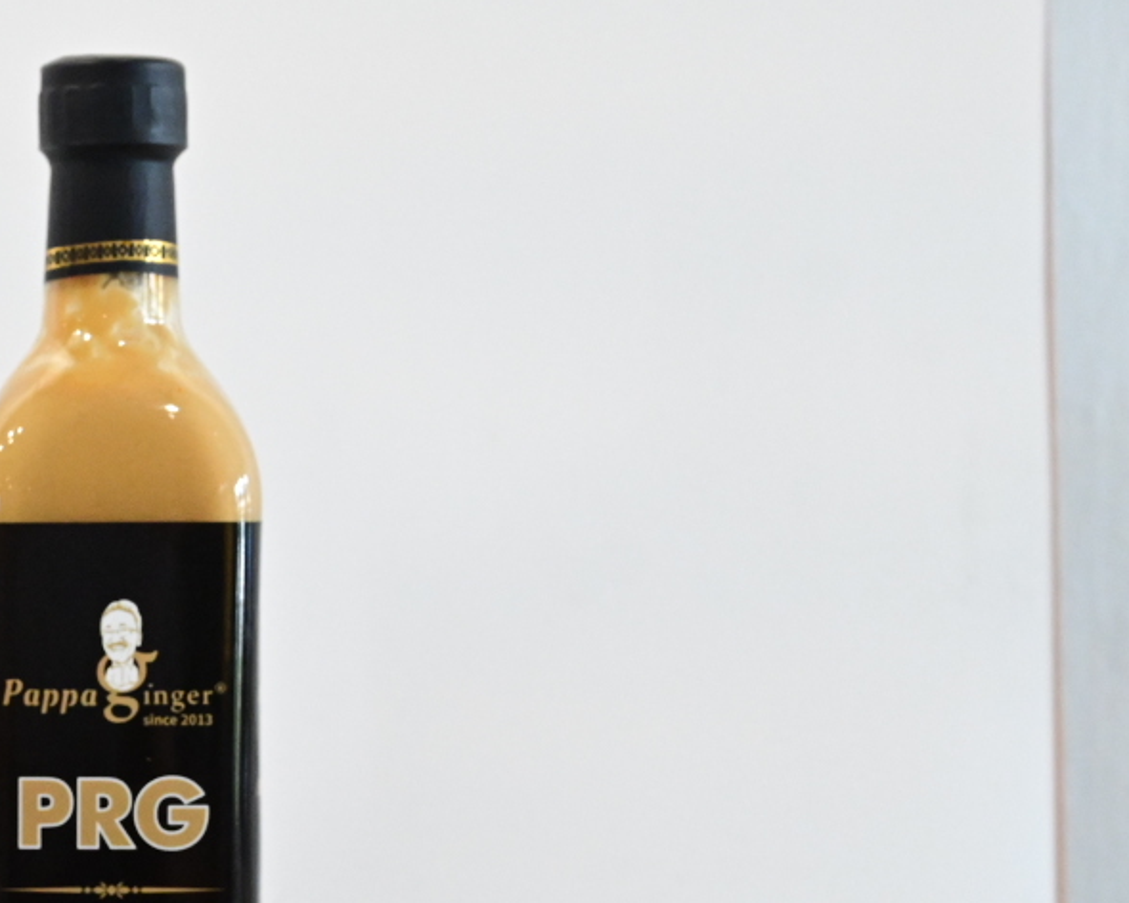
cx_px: -71
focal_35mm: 134
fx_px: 4477
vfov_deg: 11.4
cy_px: 901
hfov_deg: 14.1
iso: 5000
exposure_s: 1/250
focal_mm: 52
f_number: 4.5
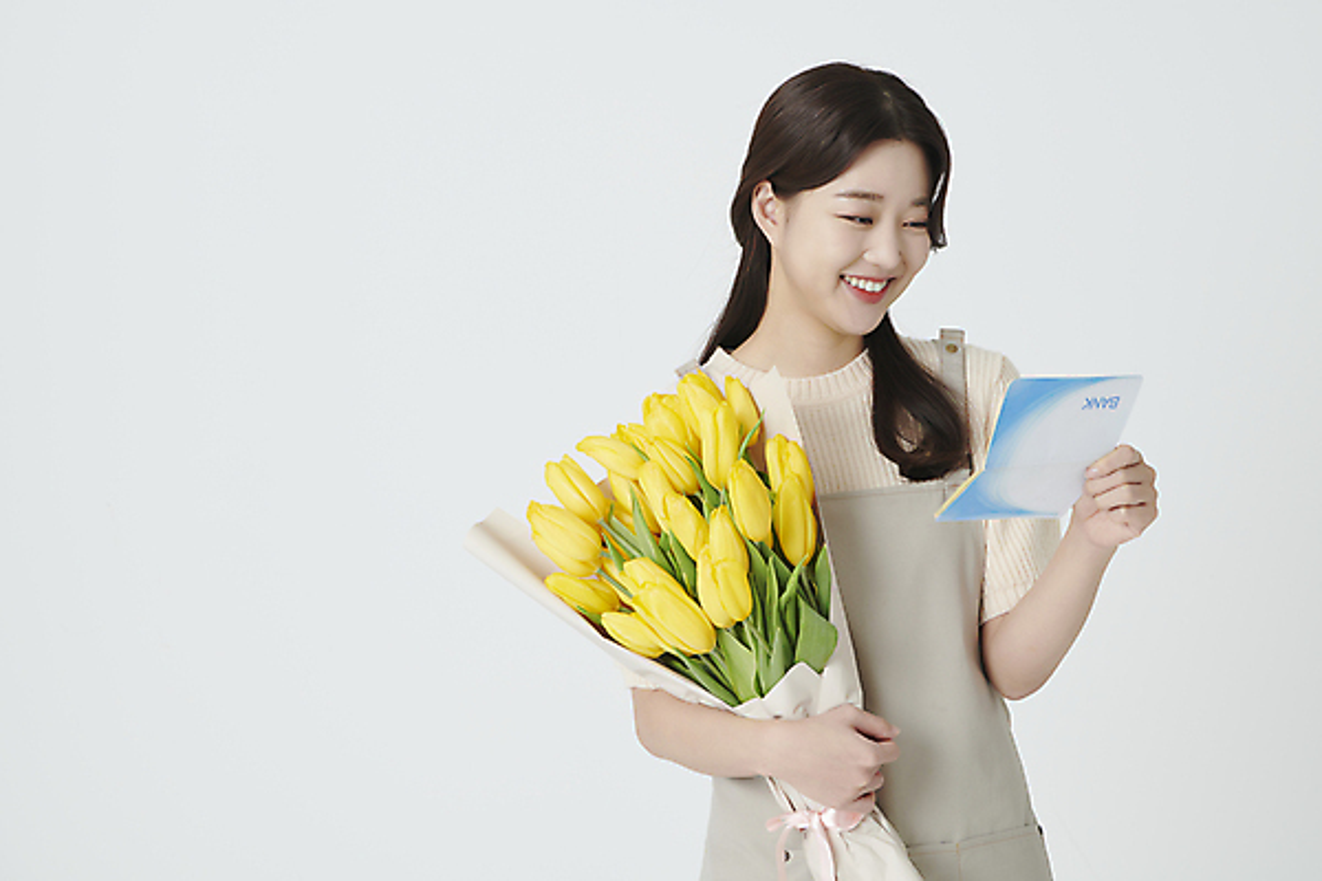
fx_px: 2130
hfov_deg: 34.5
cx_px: 661
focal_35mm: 58
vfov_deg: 23.4
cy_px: 440
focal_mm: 58
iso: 80
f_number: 11
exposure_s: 1/125
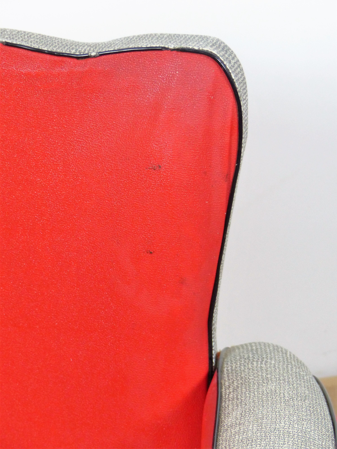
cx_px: 168
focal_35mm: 130
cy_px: 224
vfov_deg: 15.2
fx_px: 1687
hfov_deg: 11.4
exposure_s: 1/40
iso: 400
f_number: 2.8
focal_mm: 21.4
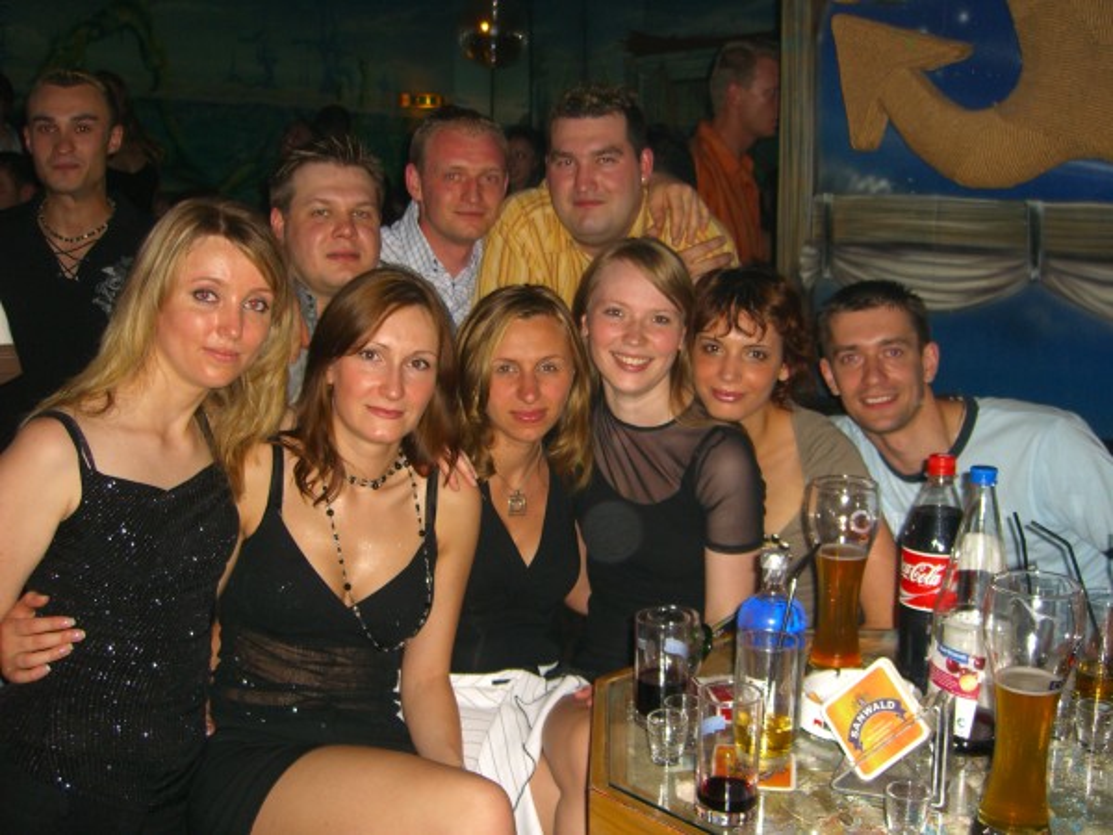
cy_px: 418
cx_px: 556
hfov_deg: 49.0
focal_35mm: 38
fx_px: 1222
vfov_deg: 37.7
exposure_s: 1/60
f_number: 2.8
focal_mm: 7.9
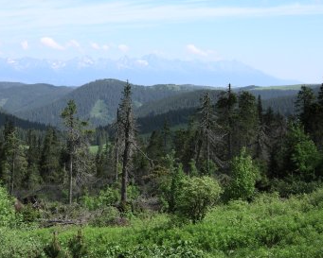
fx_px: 631
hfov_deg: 28.5
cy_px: 129
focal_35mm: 66
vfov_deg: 23.2
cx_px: 103
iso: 64
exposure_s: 1/230
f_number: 5.4
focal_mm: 7.5
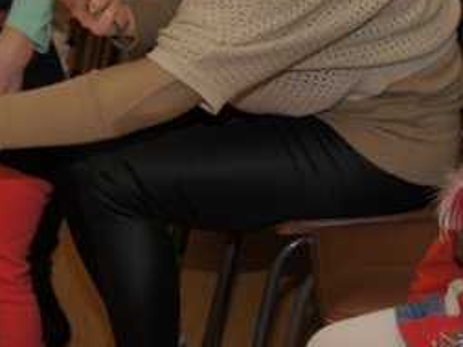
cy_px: 141
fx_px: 2488
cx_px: 388
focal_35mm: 186
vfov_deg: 8.0
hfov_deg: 10.6
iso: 200
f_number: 5.6
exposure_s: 1/80
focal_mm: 50
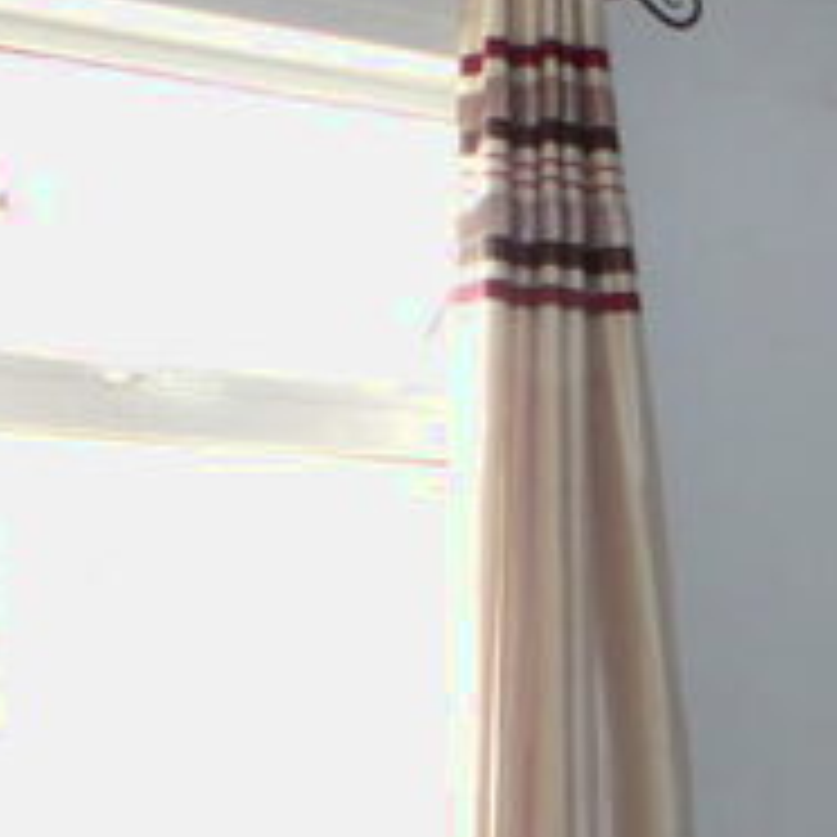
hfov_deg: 17.7
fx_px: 2188
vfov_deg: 20.6
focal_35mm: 80
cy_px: 938
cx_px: 1480
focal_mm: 4.3
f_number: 4.1
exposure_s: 1/30
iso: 119
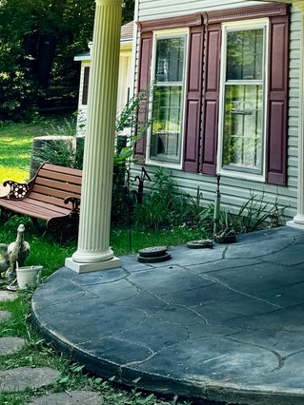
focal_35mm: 64
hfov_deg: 21.9
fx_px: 750
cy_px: -91
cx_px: 318
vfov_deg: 26.6
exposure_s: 1/888
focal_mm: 6.76
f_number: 1.78
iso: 80
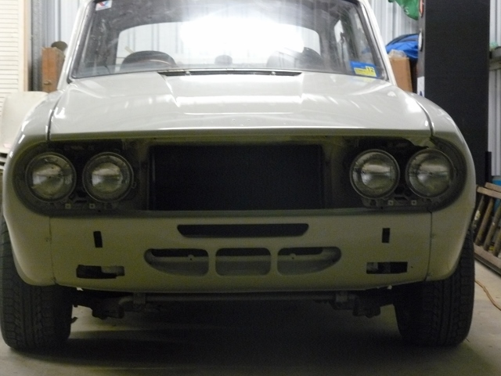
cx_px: 250
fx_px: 1317
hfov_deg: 21.5
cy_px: 188
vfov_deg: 16.2
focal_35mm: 91
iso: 400
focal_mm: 15.2
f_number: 3.2
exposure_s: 1/13
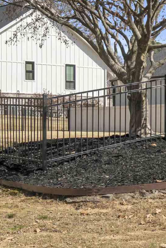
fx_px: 712
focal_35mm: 103
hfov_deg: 11.7
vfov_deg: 19.8
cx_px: 349
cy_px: 144
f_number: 9
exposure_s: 1/400
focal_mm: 18
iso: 250
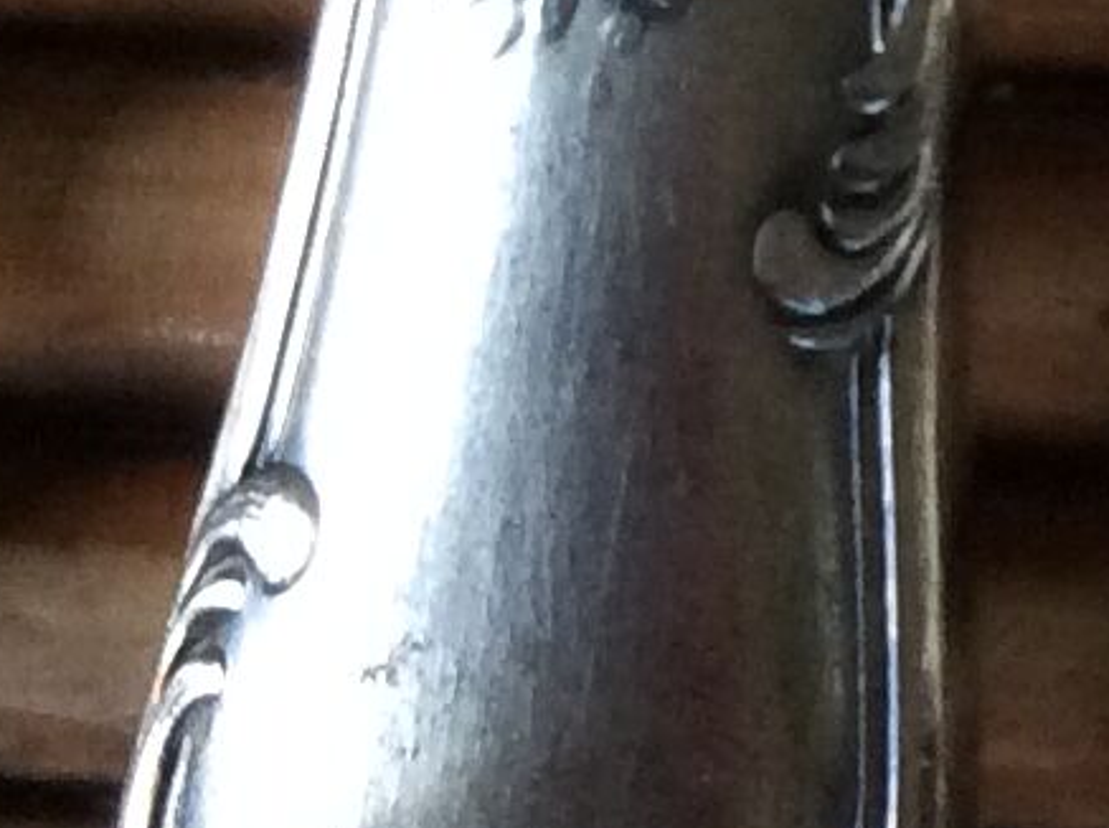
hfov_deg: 10.1
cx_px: 1667
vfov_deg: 7.7
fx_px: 6075
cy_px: -130
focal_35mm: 190
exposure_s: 1/25
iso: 160
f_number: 2.4
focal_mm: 3.3
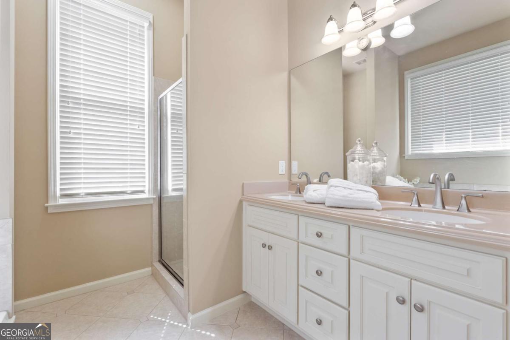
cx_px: 255
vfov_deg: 72.1
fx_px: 234
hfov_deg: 95.0
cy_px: 170
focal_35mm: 16
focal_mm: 16.5
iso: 1250
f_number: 6.3
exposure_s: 1/25
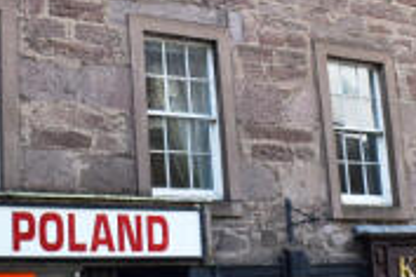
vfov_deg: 12.0
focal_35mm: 113
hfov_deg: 18.0
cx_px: 118
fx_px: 1306
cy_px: 15
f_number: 4.5
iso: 100
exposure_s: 1/125
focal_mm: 28
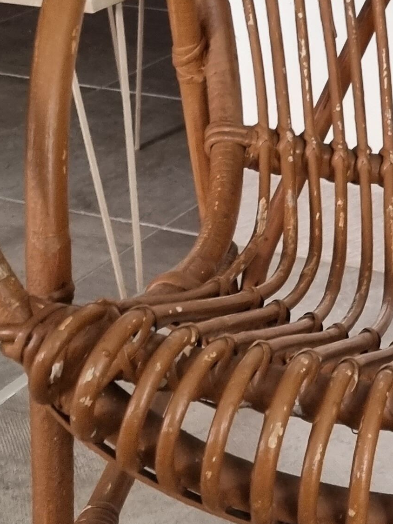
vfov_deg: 21.1
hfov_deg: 15.1
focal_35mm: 93
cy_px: 211
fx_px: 1408
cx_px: 520
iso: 640
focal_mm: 5.4
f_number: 1.8
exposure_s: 1/33
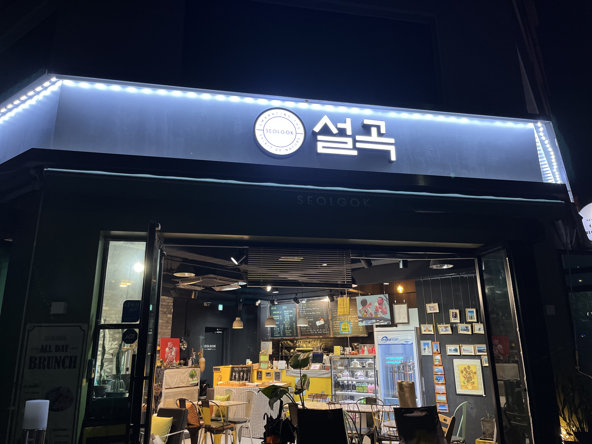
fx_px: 445
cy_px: 222
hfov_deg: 67.3
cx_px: 296
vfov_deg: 53.1
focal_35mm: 26
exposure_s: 1/60
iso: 125
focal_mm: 5.1
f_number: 1.6
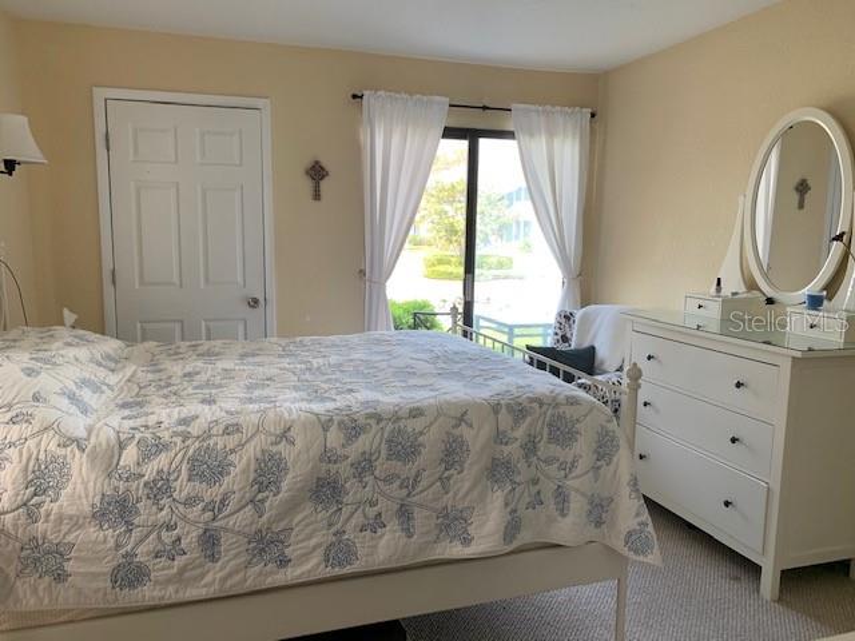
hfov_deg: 67.3
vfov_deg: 53.1
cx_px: 428
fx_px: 642
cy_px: 320
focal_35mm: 26
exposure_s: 1/121
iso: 64
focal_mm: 4.25
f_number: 1.8
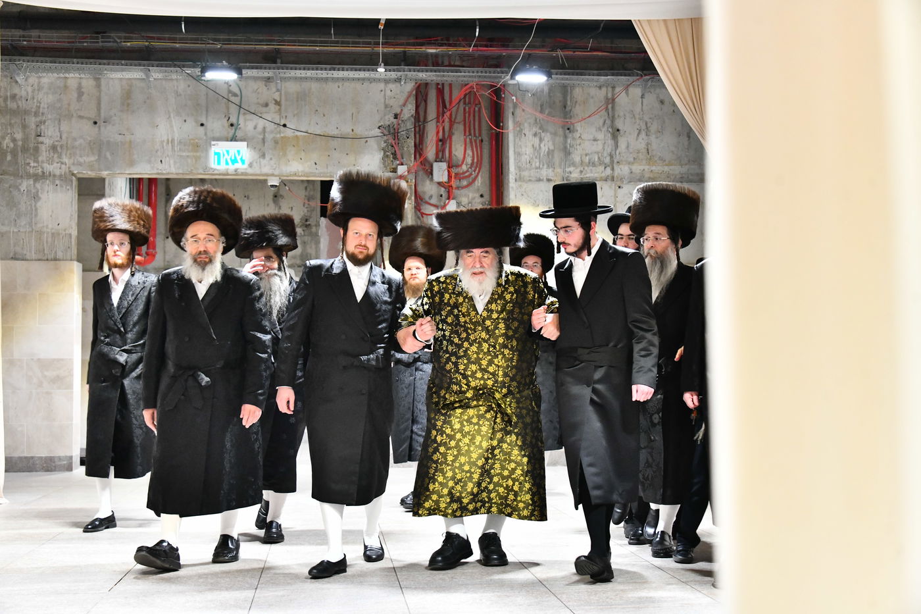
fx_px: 1279
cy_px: 307
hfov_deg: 39.6
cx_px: 460
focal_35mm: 50
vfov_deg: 27.0
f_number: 5.6
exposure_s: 1/125
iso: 5000
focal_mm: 50
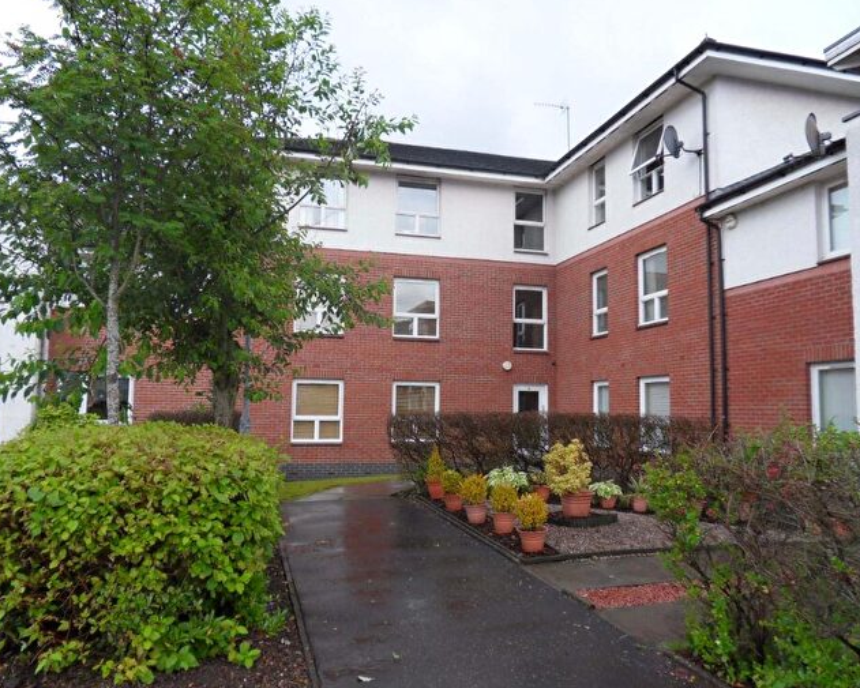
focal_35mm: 26
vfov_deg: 54.9
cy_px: 348
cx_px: 465
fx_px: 662
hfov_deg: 65.9
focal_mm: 4.2
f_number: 3.3
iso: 80
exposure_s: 1/250
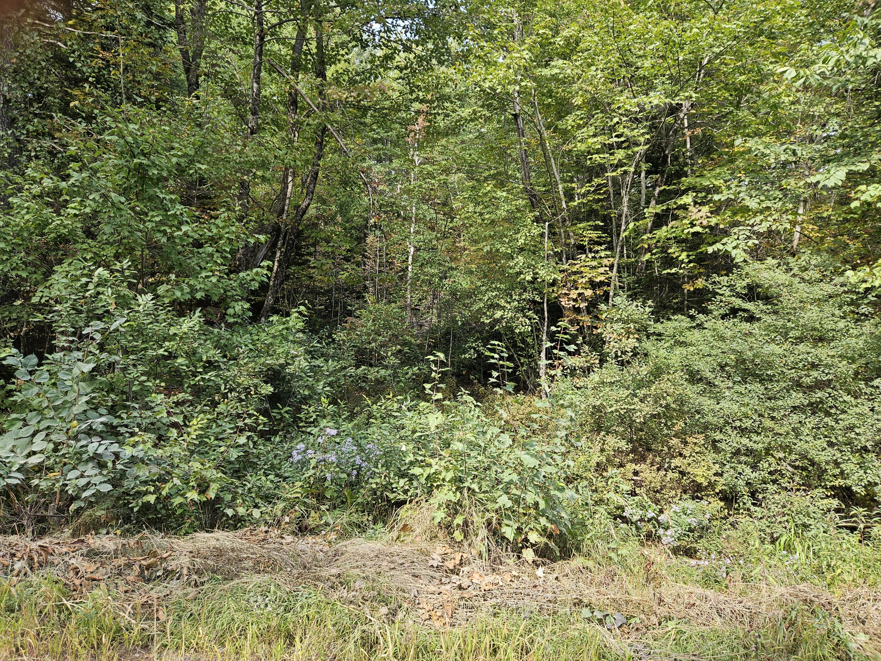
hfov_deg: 73.9
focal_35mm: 23
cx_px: 440
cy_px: 330
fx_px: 585
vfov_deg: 58.9
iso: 25
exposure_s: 1/194
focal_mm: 5.4
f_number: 1.8
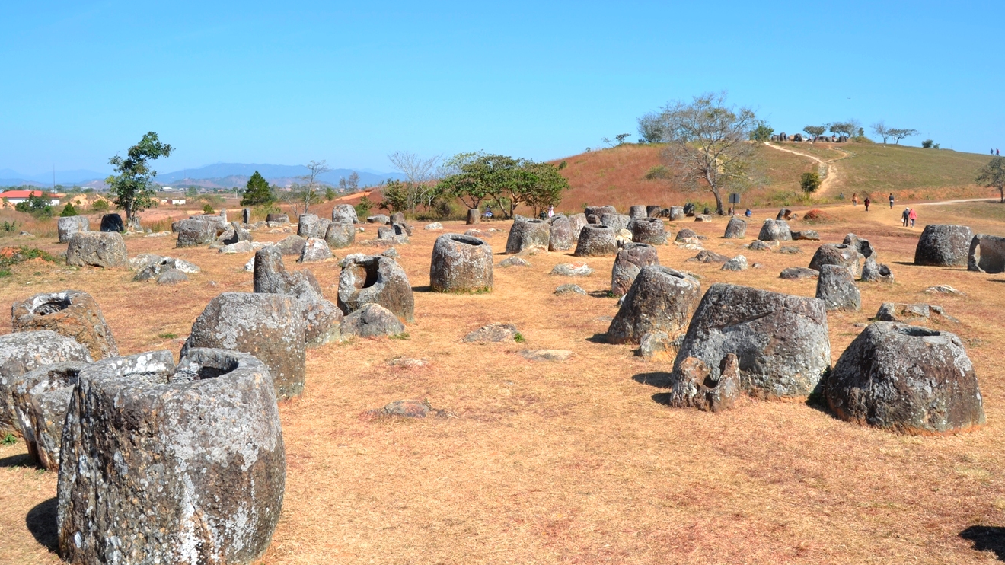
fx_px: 933
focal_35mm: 35
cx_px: 506
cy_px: 239
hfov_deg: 56.6
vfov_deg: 33.6
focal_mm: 22
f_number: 7.1
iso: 100
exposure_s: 1/200
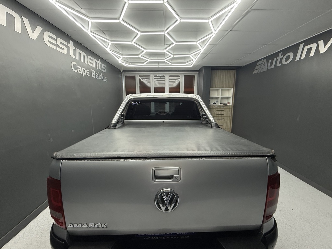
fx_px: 134
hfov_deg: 102.1
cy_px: 124
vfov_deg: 85.7
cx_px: 166
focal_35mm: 14
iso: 100
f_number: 2.2
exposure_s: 1/100
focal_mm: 2.22
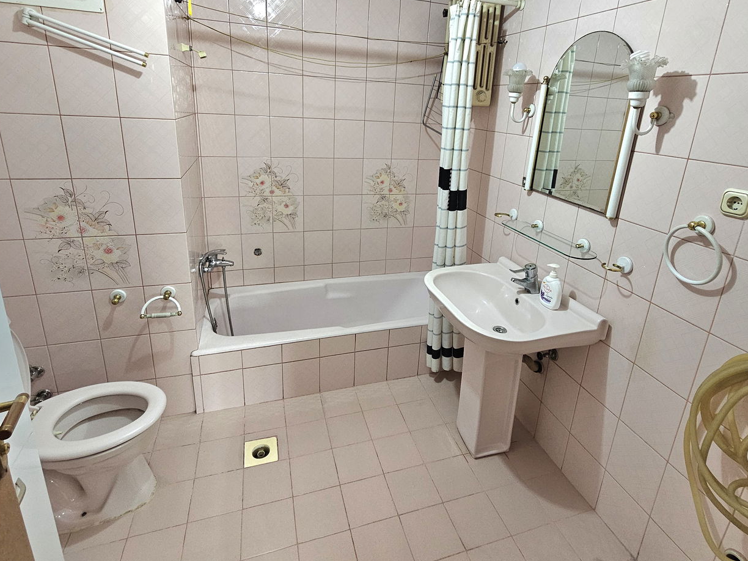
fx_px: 367
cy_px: 235
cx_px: 392
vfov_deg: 74.2
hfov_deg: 91.0
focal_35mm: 17
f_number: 2.2
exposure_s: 1/50.3
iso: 400
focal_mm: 2.2
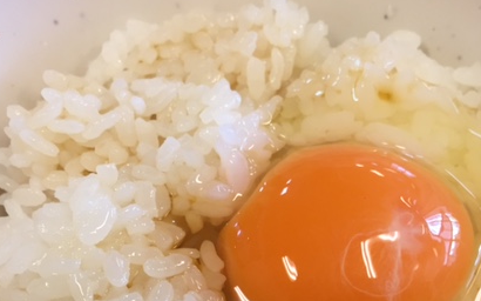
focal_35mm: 48
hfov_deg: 41.6
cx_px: 294
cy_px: 267
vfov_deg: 26.0
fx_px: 629
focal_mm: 4.15
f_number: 2.2
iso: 32
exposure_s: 1/40
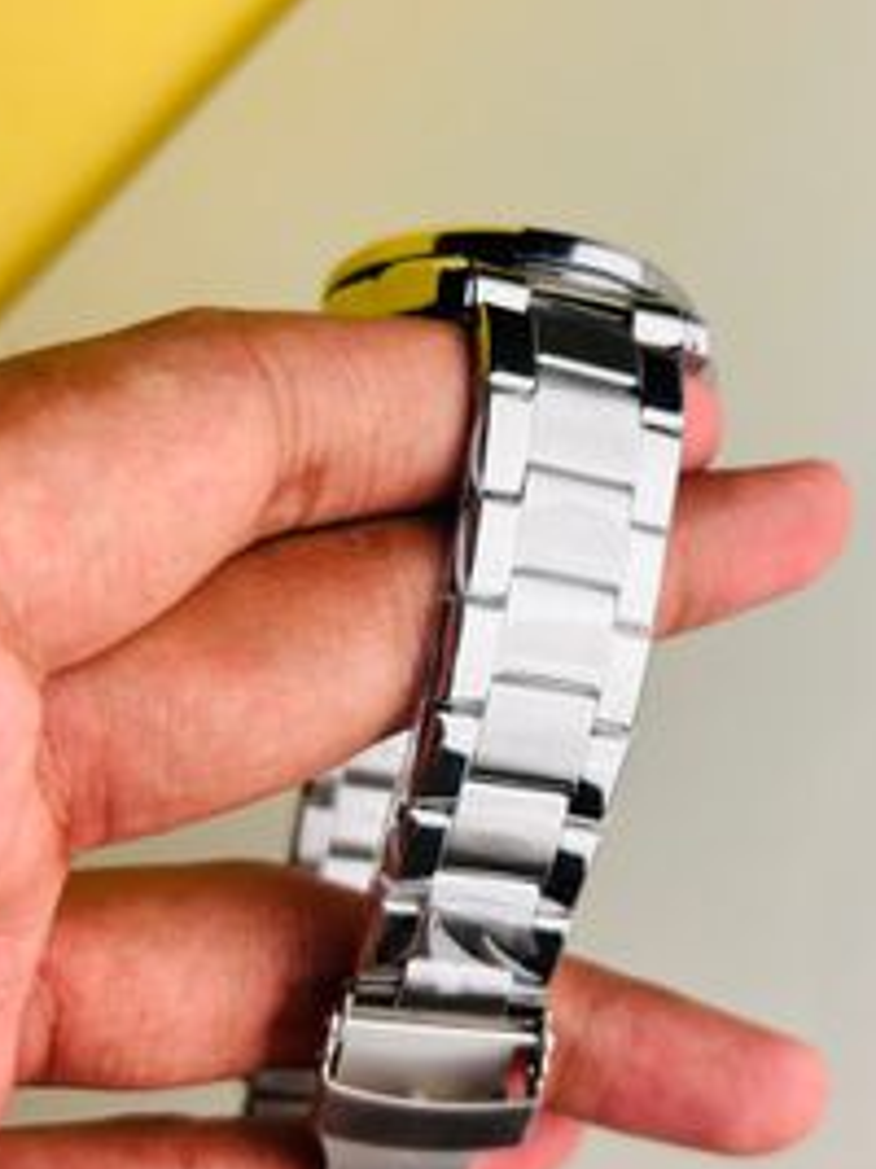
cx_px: 587
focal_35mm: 39
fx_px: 1317
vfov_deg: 47.9
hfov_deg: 36.4
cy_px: 591
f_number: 1.5
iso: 32
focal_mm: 5.7
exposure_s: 1/100
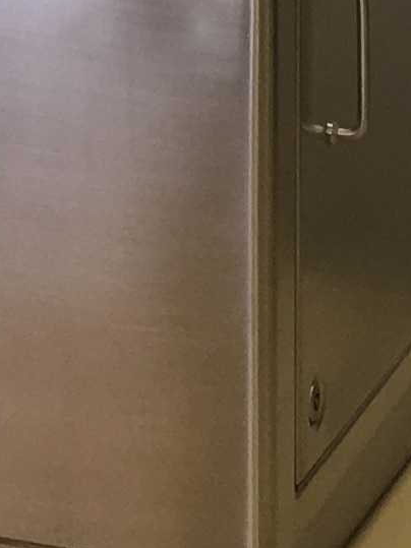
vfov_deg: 8.2
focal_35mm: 217
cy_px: -913
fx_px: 3437
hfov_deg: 6.8
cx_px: 145
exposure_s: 1/50
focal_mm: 4.15
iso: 32
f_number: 2.2
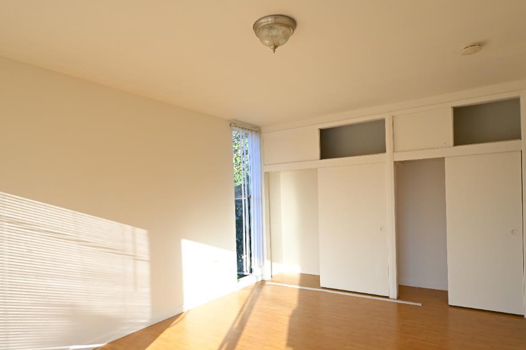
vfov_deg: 56.8
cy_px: 209
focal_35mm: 22
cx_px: 238
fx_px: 321
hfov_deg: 78.4
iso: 400
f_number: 2.8
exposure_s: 1/1000
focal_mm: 14
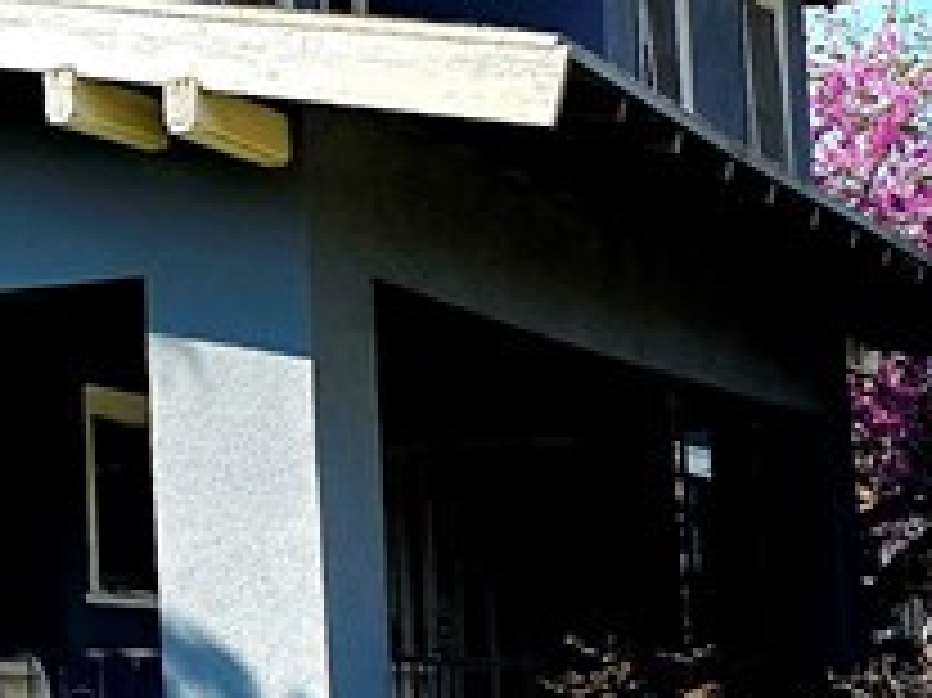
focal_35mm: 114
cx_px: -653
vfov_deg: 13.0
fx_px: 3068
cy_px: 356
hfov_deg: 15.3
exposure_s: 1/5000
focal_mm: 6.3
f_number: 1.7
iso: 80
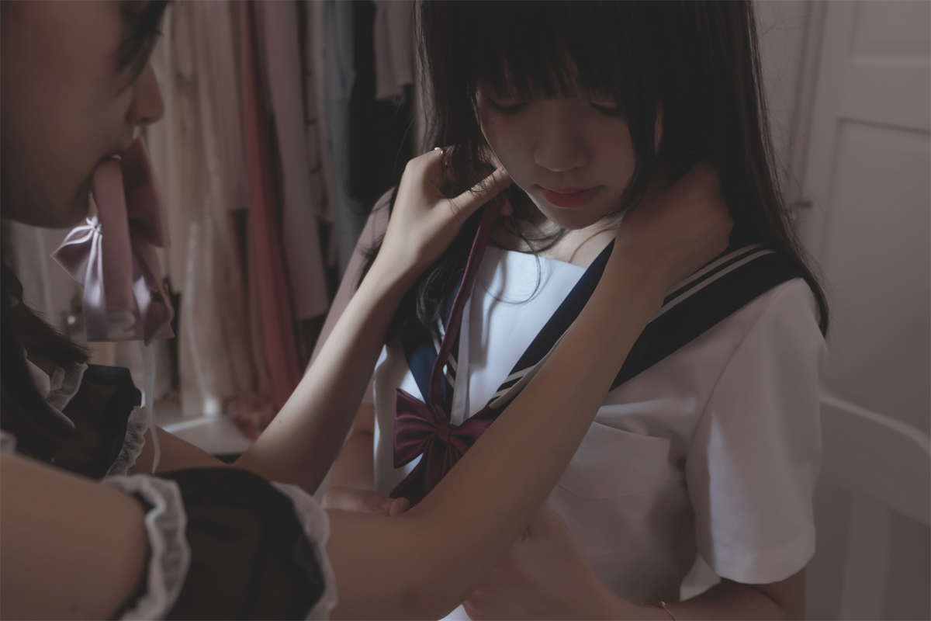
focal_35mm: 34
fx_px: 879
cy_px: 310
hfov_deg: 55.8
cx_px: 466
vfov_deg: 38.9
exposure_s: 1/50
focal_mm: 34
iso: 400
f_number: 4
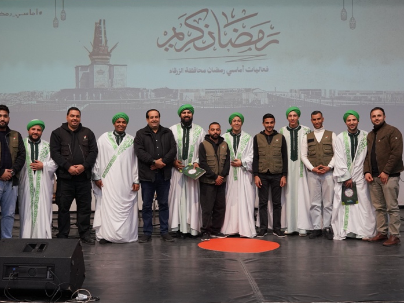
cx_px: 196
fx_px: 502
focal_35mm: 43
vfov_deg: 33.6
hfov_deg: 43.9
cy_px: 151
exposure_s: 1/160
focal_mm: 26.3
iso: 1600
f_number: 4
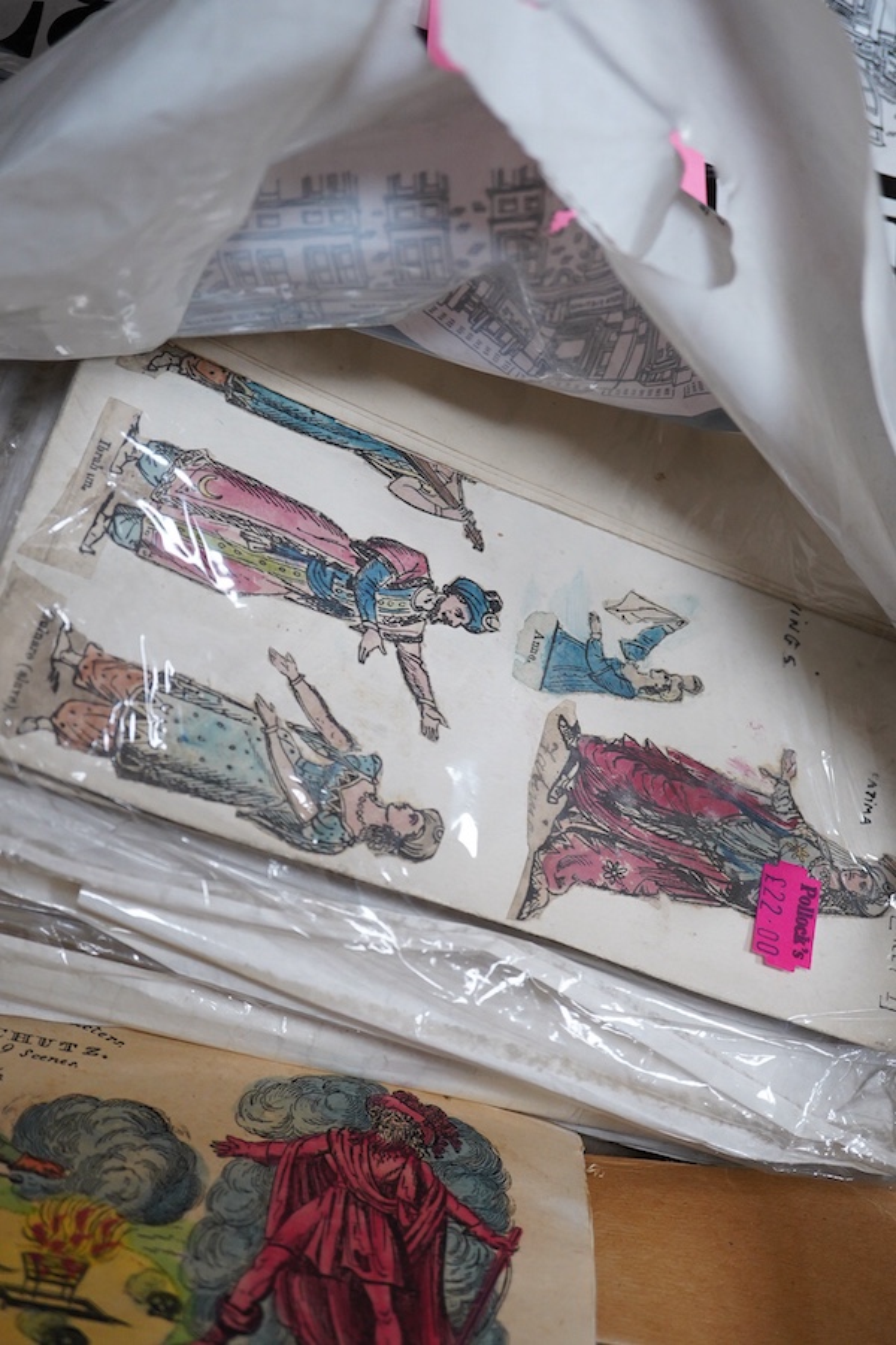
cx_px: 448
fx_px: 1680
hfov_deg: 29.9
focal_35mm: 45
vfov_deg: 43.6
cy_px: 672
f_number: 3.5
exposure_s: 1/125
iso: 1250
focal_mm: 30
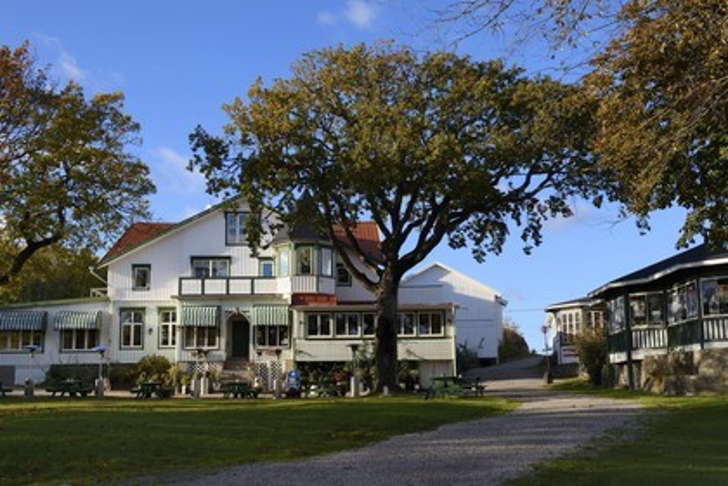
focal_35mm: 38
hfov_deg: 50.7
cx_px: 364
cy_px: 243
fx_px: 768
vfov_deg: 35.1
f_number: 8
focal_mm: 38
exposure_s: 1/250
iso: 200
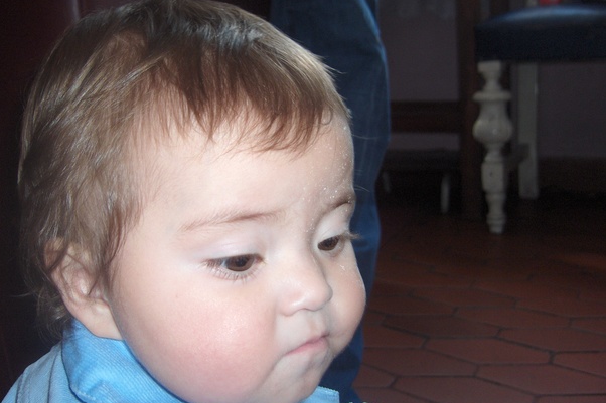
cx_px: 288
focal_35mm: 43
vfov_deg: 31.2
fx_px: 724
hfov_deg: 45.4
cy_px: 217
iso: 100
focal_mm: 8
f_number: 2.8
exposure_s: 1/60
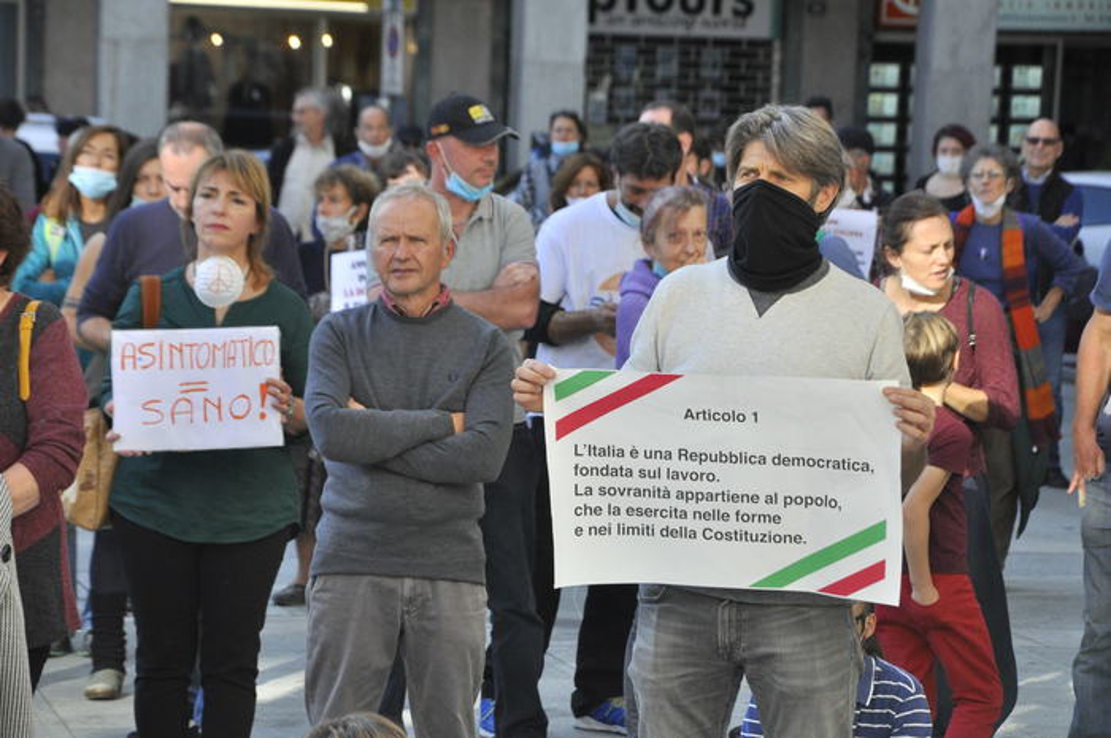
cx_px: 556
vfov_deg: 8.7
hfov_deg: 13.1
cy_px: 369
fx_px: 4855
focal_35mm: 158
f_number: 7.1
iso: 800
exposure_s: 1/800
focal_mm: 105
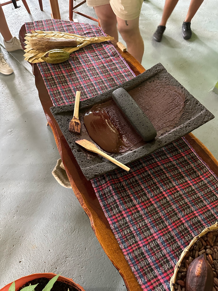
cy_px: 146
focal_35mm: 24
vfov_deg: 71.6
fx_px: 202
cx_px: 109
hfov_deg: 56.8
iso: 800
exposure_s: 1/60
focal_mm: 6.86
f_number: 1.78
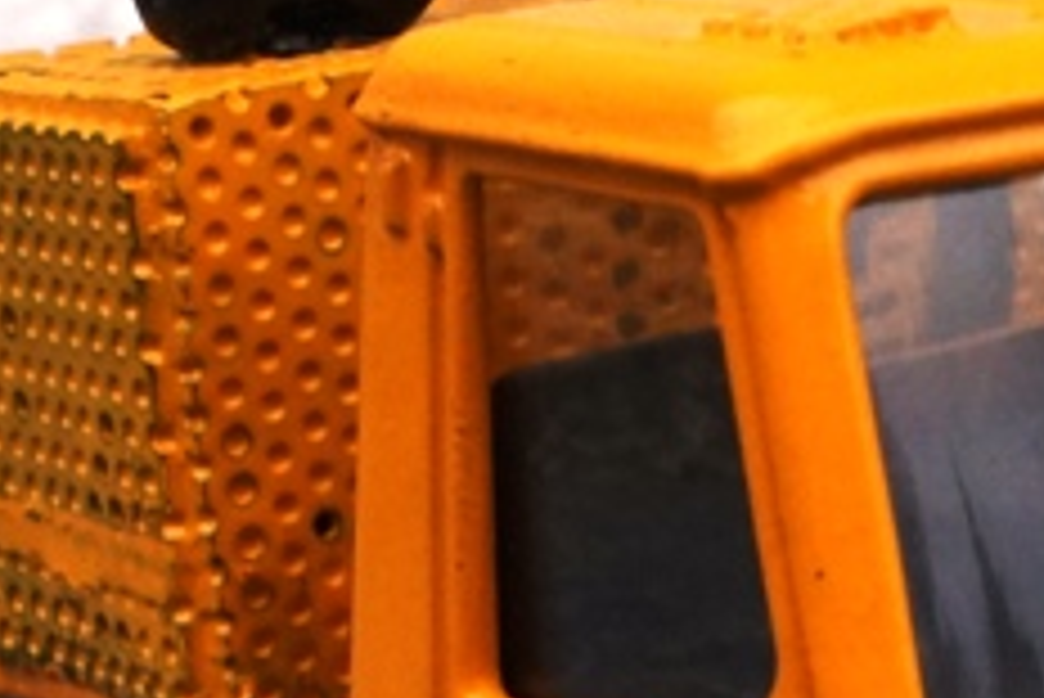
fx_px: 4324
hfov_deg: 13.7
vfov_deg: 9.1
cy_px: 883
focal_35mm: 149
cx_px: 738
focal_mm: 20
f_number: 16
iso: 640
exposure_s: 1/60
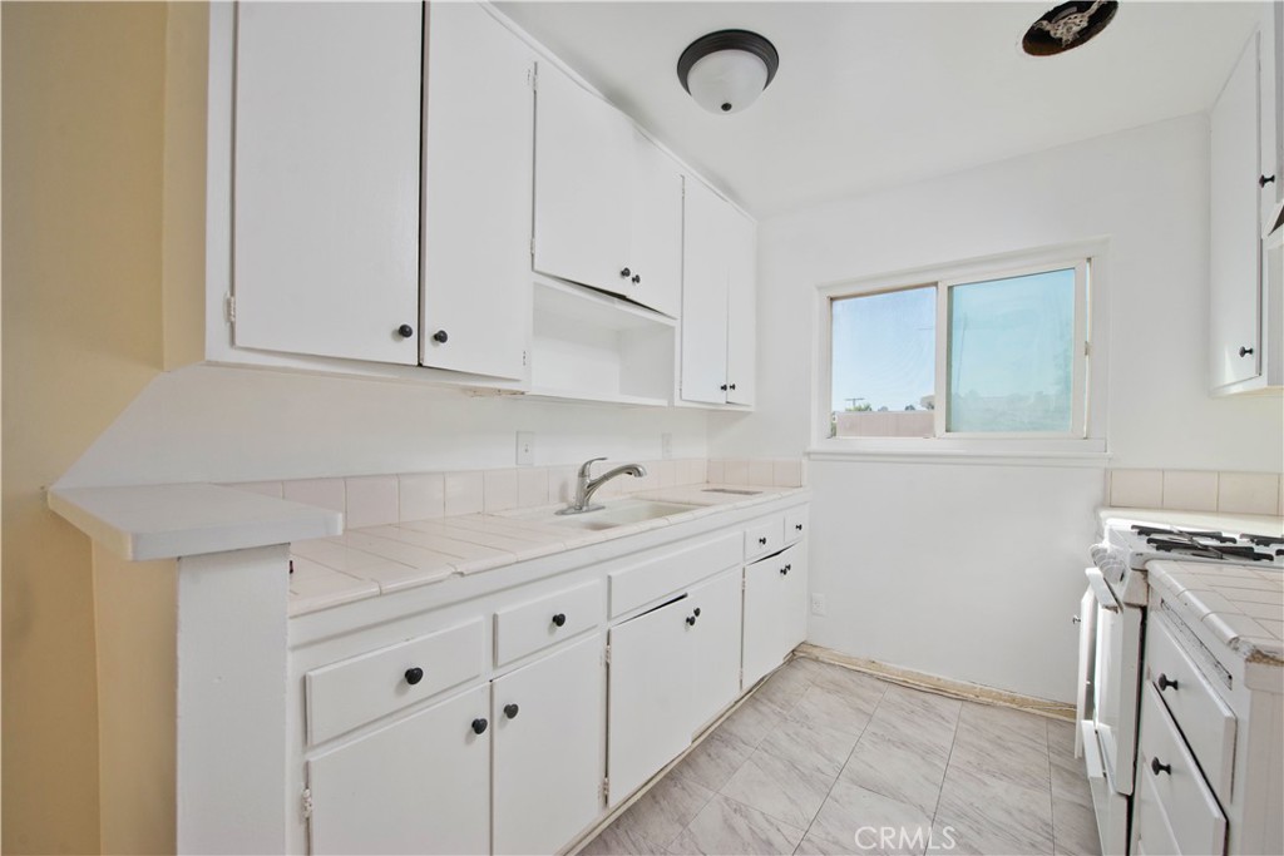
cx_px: 642
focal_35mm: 14
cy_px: 428
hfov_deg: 104.2
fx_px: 499
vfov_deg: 81.2
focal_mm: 14
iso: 400
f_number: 7.1
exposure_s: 1/1000
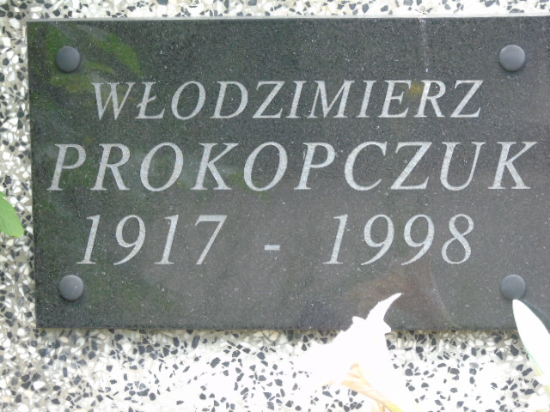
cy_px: 206
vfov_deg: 6.1
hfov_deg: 8.1
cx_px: 275
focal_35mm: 243
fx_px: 3861
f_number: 4.8
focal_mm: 43
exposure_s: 1/125
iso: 320
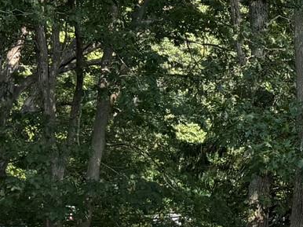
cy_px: 132
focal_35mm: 138
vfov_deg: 10.7
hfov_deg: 12.8
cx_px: 565
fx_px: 1207
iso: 50
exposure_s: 1/626
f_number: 1.6
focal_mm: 5.96
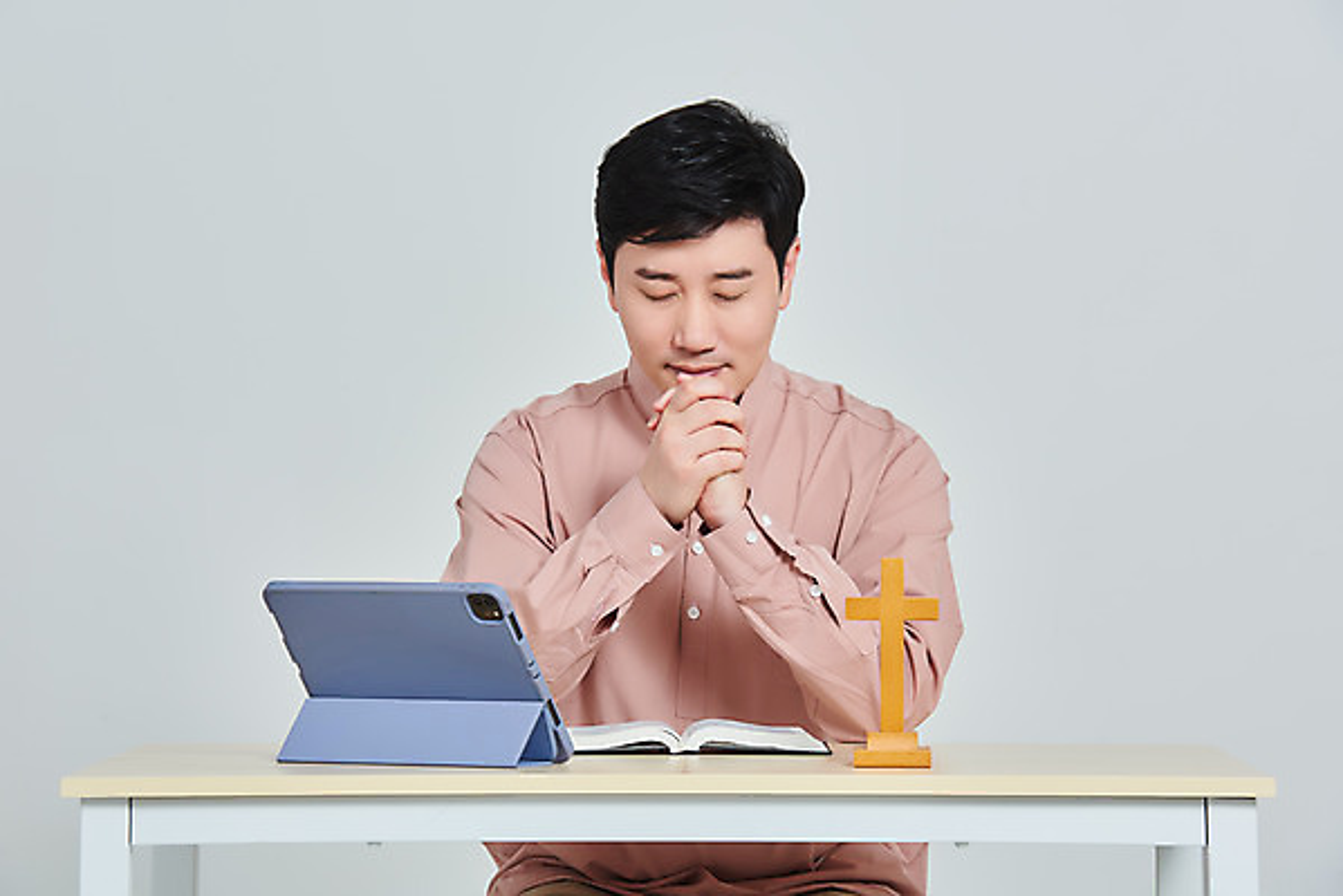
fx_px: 5225
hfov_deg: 14.6
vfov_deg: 9.8
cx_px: 672
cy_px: 448
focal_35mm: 140
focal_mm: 140
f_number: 13
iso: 100
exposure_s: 1/125
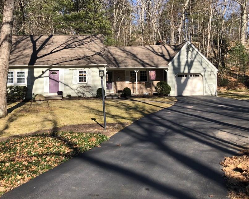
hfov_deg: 51.3
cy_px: 81
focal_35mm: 35
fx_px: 258
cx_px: 104
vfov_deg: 42.1
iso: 20
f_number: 1.8
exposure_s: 1/1021
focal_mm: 3.99
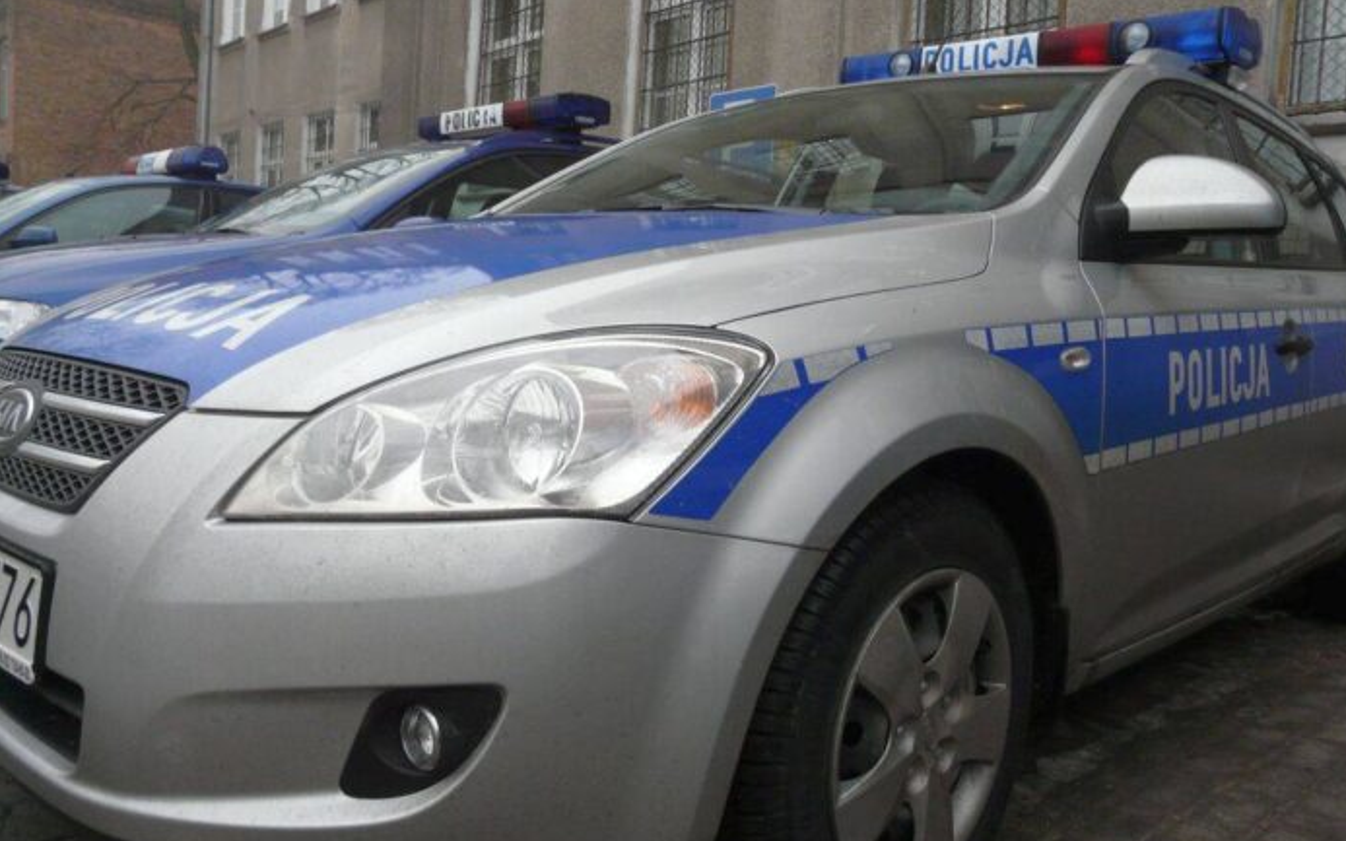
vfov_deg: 41.8
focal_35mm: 30
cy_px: 378
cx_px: 676
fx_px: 1100
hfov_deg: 62.9
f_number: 3.2
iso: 200
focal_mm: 4.6
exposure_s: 1/100
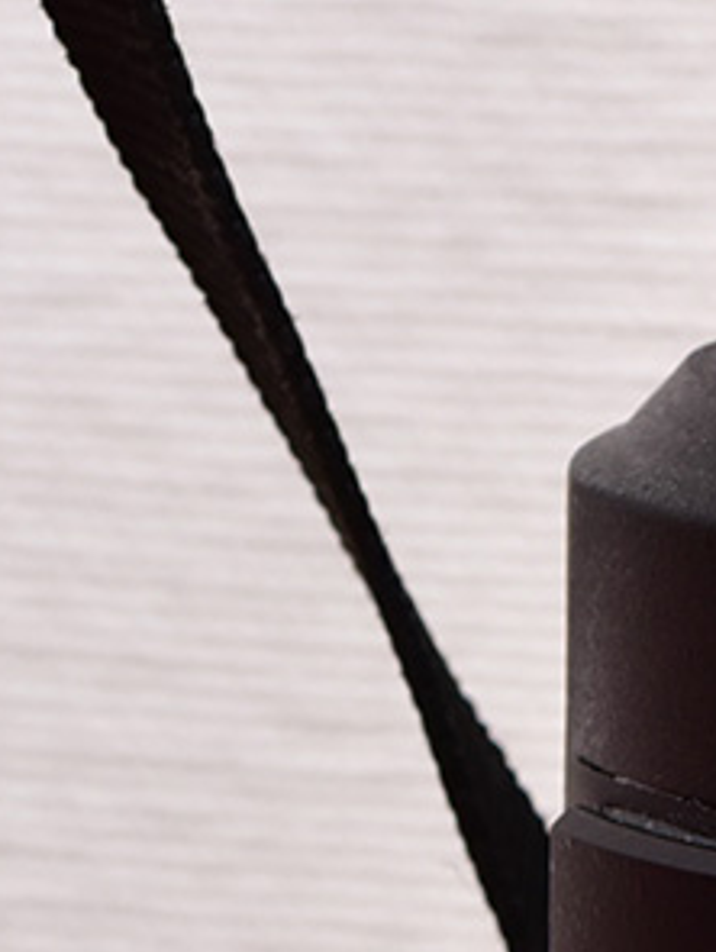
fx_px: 10320
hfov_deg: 3.9
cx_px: 1221
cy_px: 797
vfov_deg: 5.3
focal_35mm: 375
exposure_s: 1/60
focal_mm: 60
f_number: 10
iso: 800
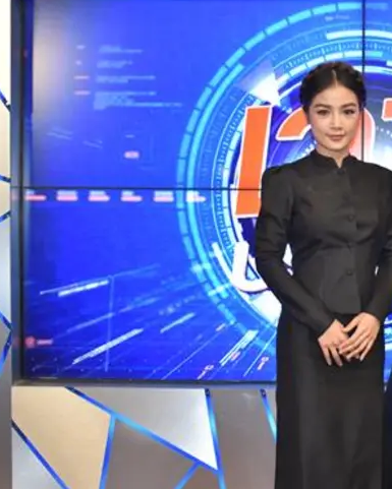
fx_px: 1026
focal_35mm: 71
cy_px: 226
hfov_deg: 21.0
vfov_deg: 26.8
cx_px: 374
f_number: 5
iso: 800
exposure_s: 1/100
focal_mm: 31
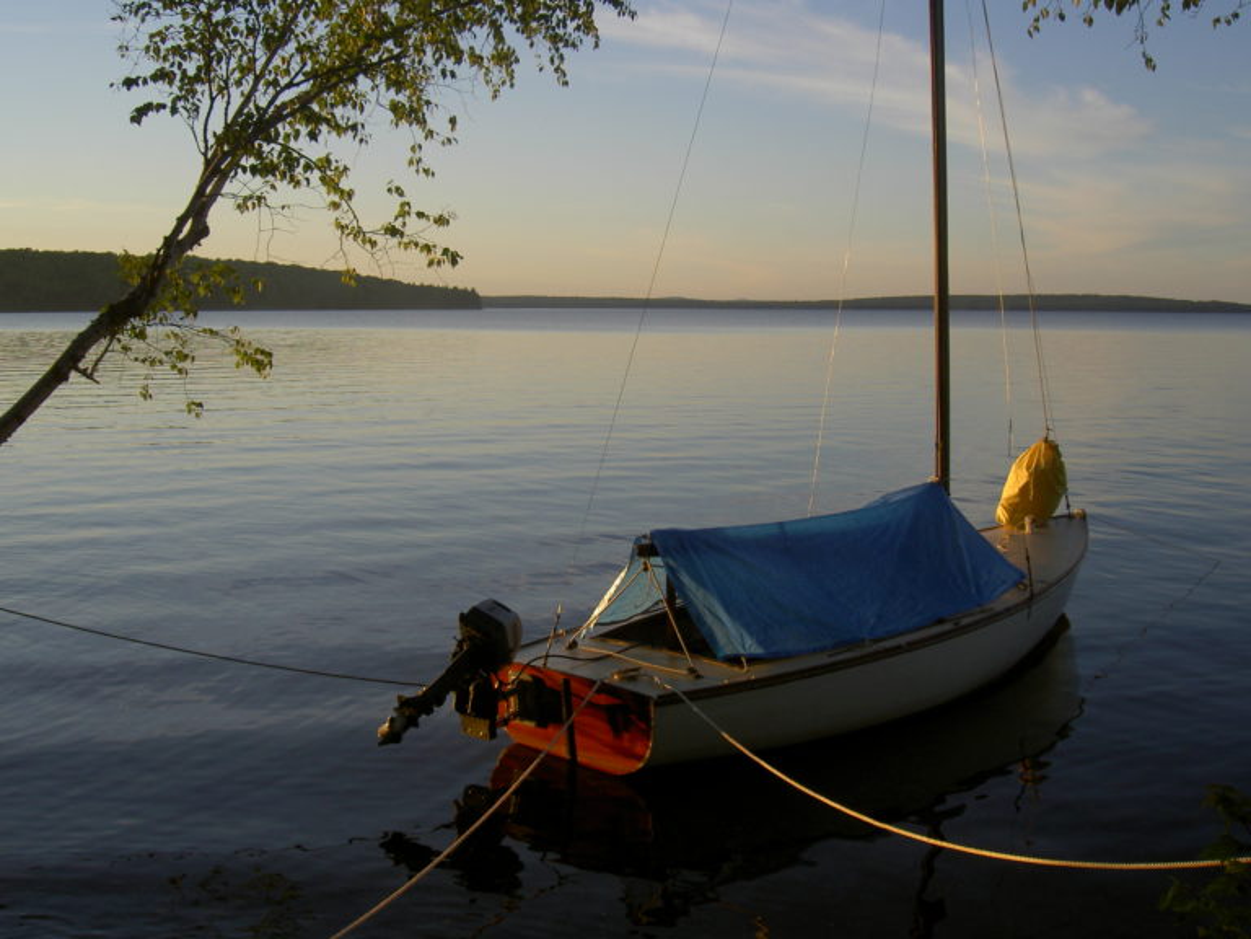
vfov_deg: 36.8
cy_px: 470
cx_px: 626
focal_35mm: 39
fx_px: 1409
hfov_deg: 47.9
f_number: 4.7
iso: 100
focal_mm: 8
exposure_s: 1/200
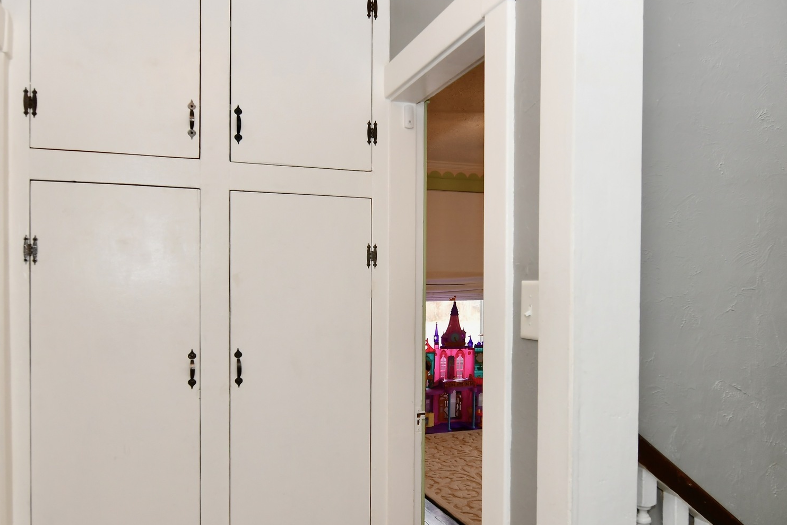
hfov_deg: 63.7
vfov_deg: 44.7
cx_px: 388
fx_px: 634
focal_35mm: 29
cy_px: 315
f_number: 5.6
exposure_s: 1/60
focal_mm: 14
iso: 400
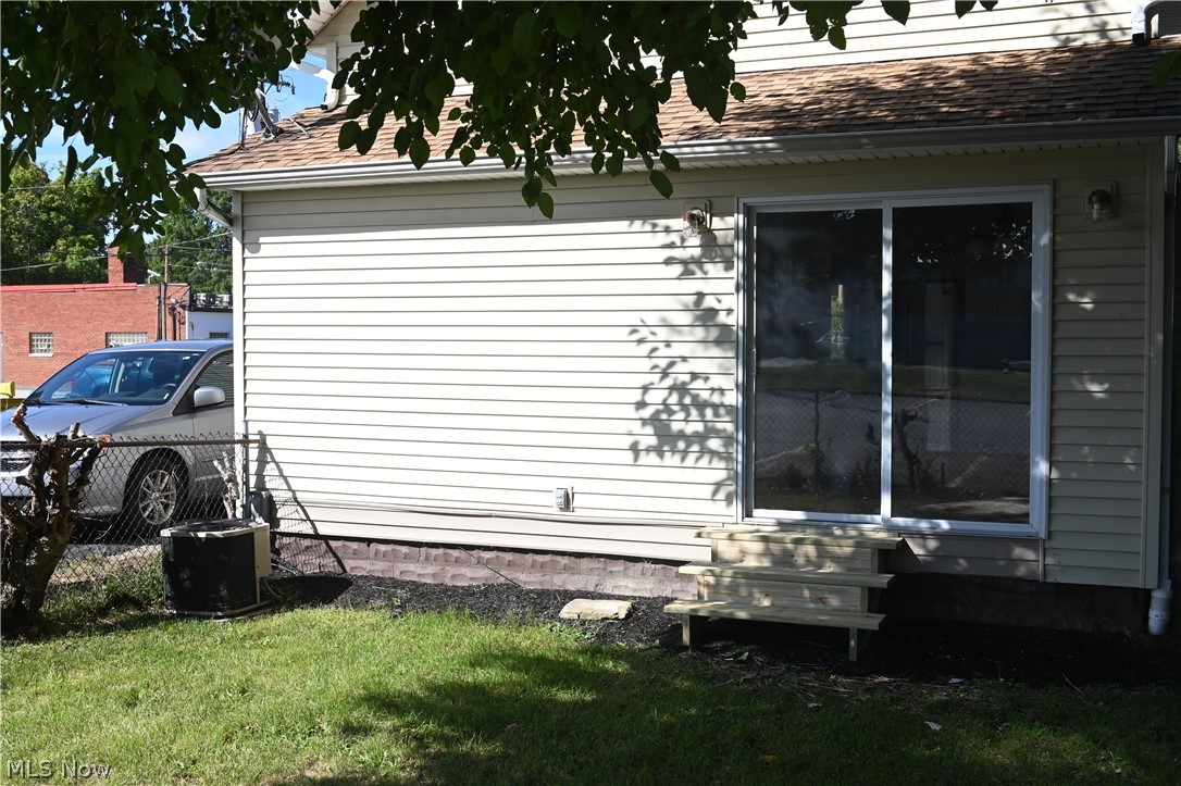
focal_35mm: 38
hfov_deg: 50.7
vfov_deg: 35.0
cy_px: 393
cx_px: 590
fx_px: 1246
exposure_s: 1/500
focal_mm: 38
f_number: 13
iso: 1000
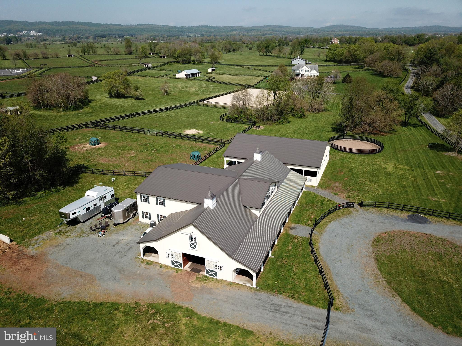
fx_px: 347
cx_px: 231
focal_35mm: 26
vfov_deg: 53.1
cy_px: 173
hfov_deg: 67.3
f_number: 2.2
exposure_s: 1/1773
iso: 100
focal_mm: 4.73
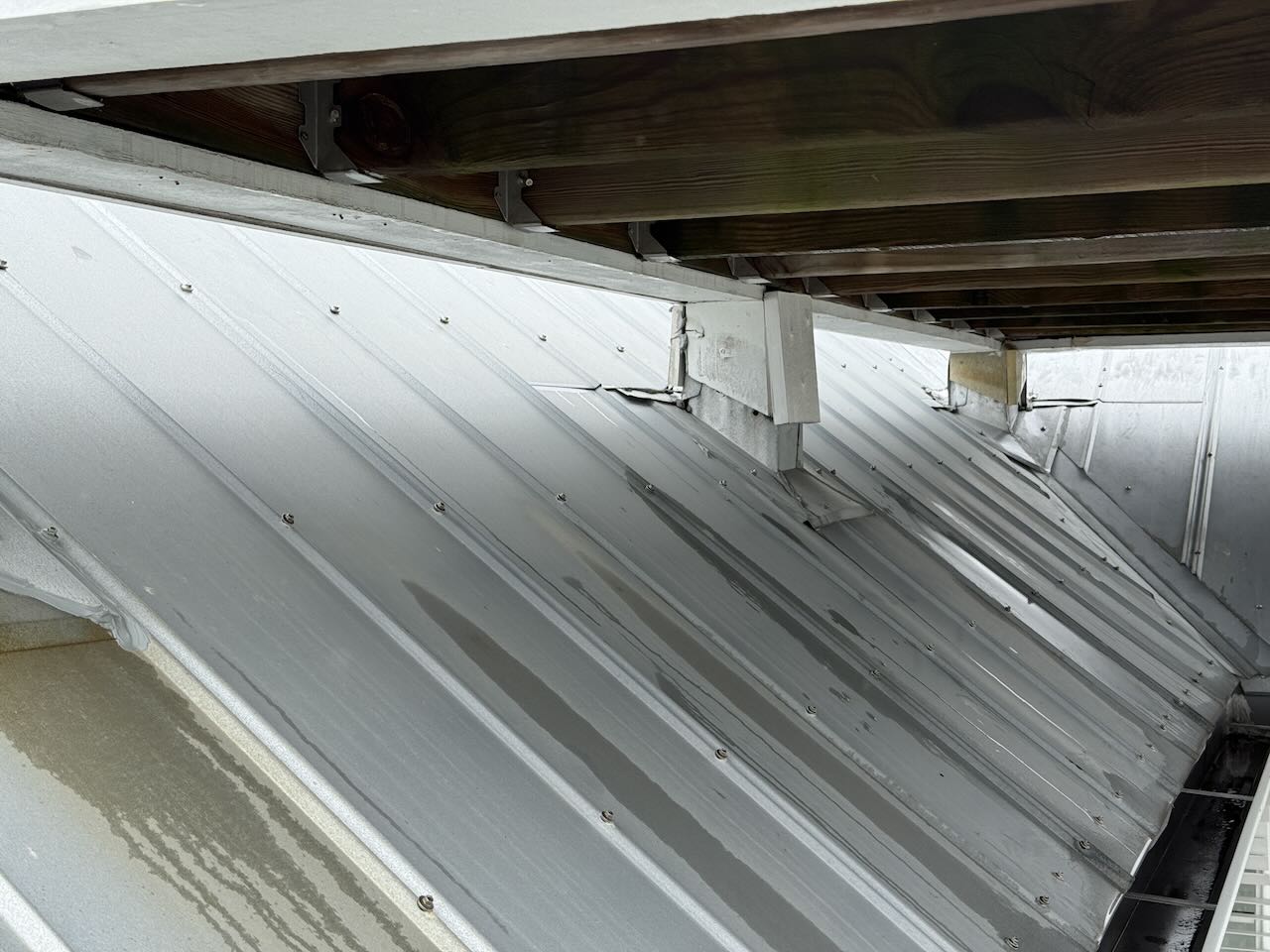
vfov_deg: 30.3
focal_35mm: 48
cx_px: 635
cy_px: 476
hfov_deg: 39.7
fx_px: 1761
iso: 100
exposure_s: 1/1678
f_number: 1.78
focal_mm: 6.76
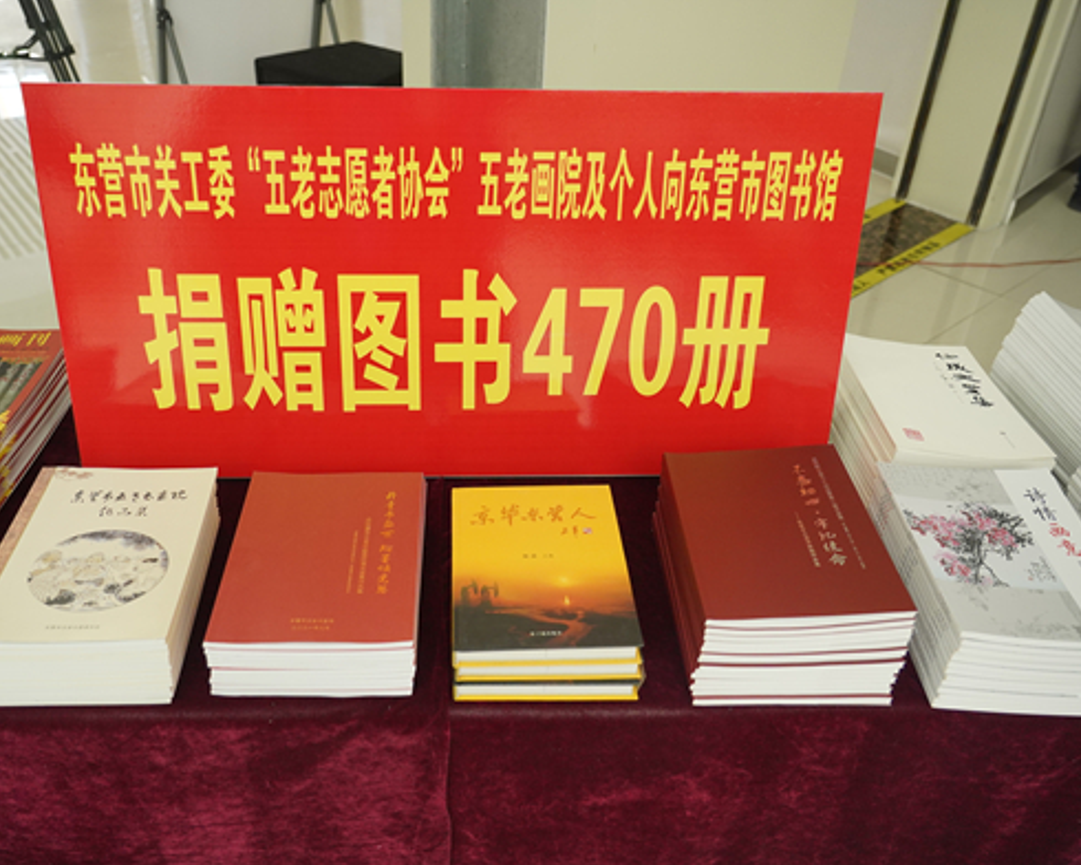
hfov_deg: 57.1
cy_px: 435
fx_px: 992
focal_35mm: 31
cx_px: 485
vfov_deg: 47.1
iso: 2500
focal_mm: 27
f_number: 4
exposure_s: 1/125
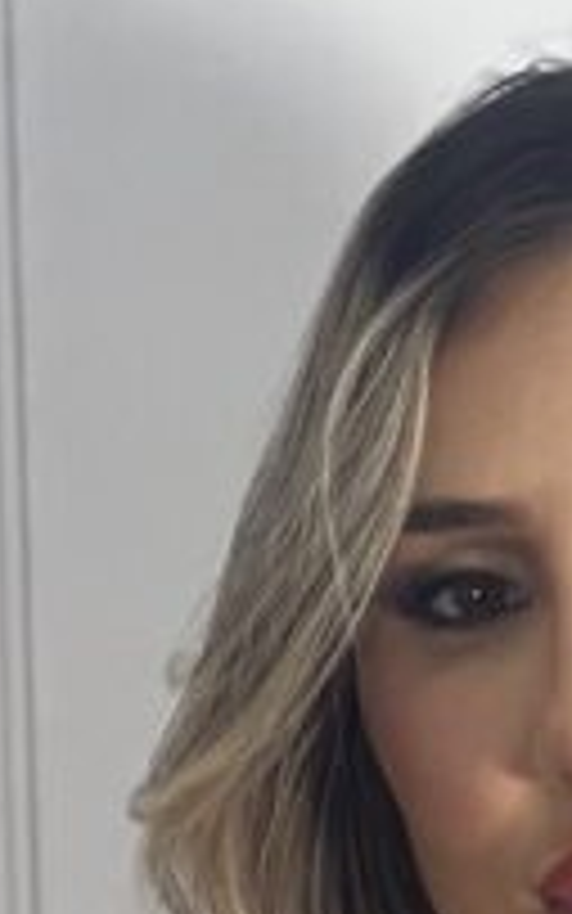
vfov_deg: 5.5
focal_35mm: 376
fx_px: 9372
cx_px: 640
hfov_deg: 3.5
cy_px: 1893
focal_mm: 9
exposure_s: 1/120
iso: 100
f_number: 2.8
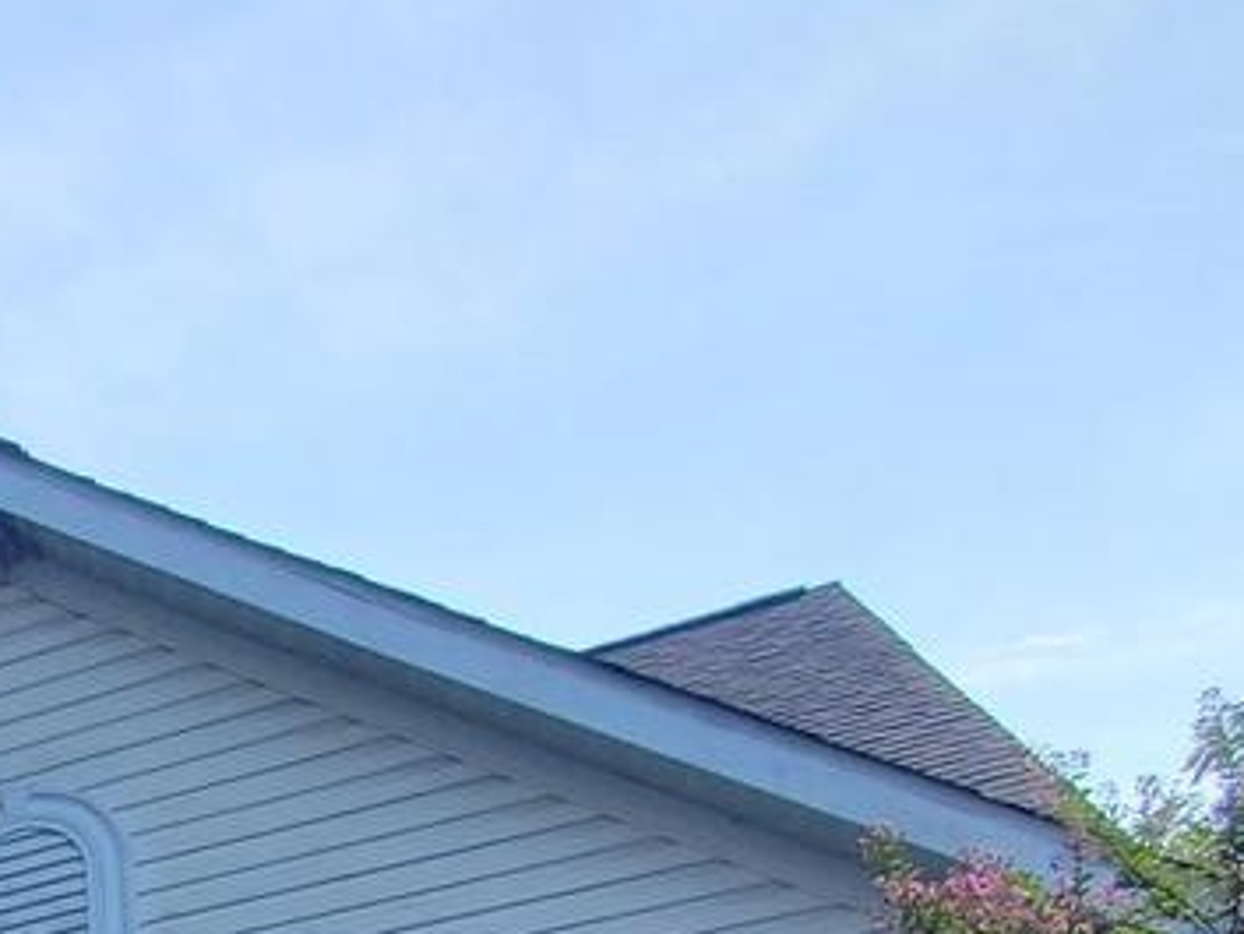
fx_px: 1905
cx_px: -948
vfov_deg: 20.4
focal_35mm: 53
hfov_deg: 22.5
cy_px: 1635
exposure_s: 1/182
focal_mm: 1.8
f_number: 2.2
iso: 50
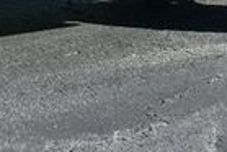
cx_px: -49
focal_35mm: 184
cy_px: -165
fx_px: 1161
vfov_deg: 7.2
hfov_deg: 11.0
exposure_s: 1/250
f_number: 8
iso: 200
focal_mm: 20
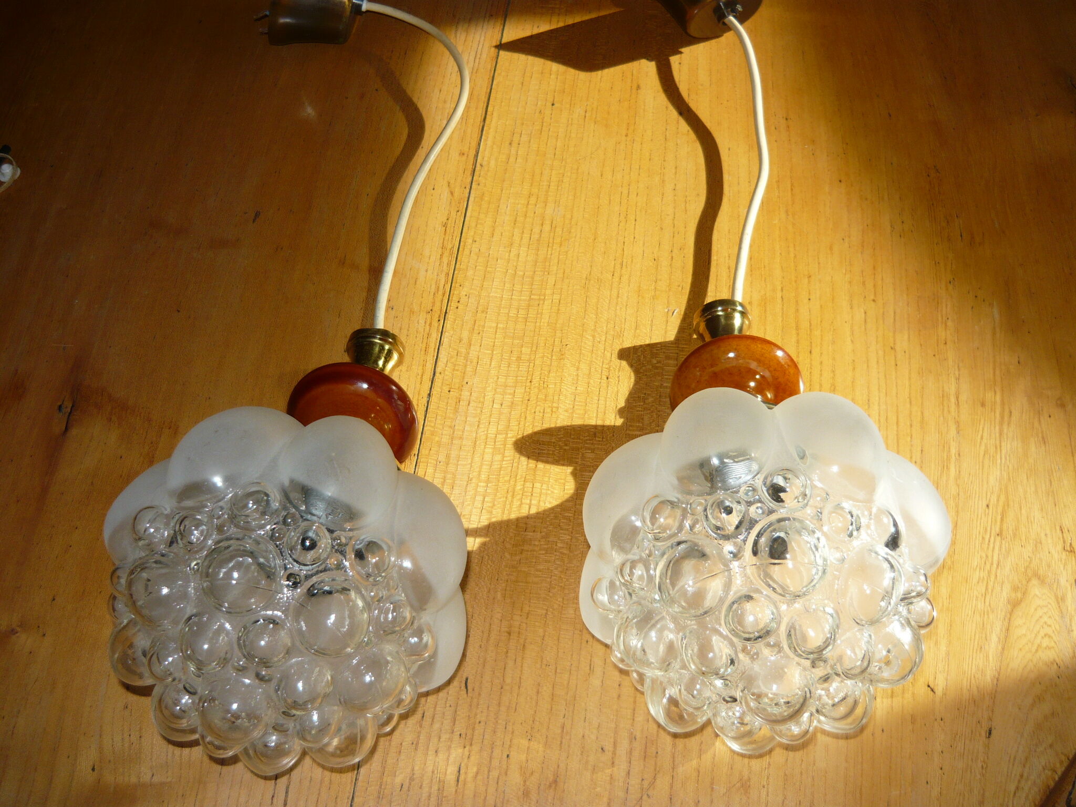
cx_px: 538
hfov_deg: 55.4
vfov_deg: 42.9
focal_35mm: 33
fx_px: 1026
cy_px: 404
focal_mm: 5.5
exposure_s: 1/500
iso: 100
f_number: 2.8
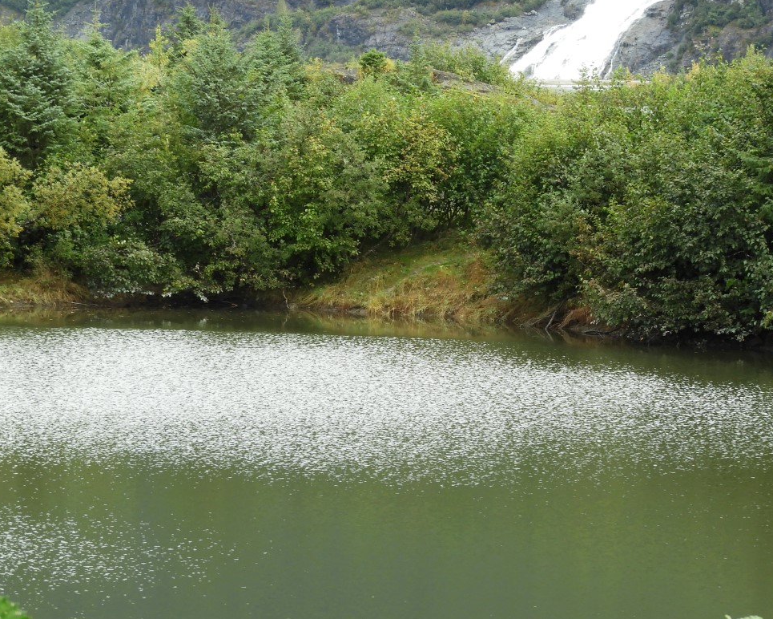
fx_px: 4164
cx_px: 489
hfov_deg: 10.6
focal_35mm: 182
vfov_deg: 8.5
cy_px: 274
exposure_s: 1/80
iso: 100
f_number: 5
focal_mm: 22.4
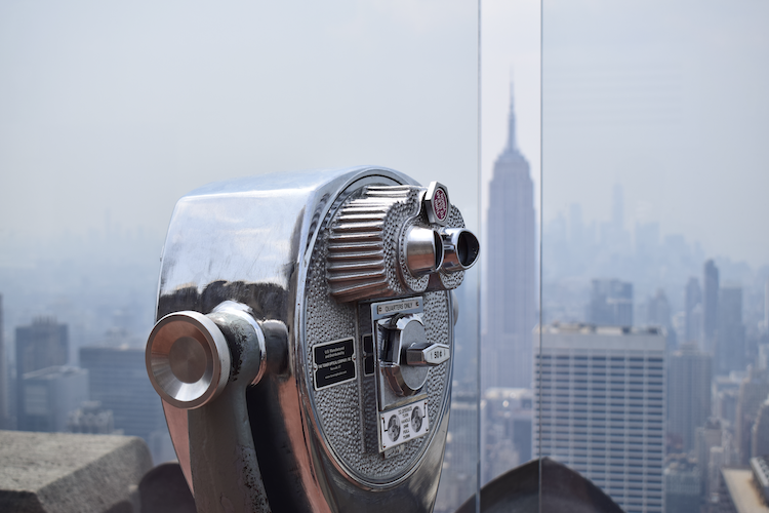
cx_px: 384
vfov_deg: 28.1
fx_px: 1025
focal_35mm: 48
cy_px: 256
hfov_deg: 41.1
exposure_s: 1/640
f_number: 6.3
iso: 100
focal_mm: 32
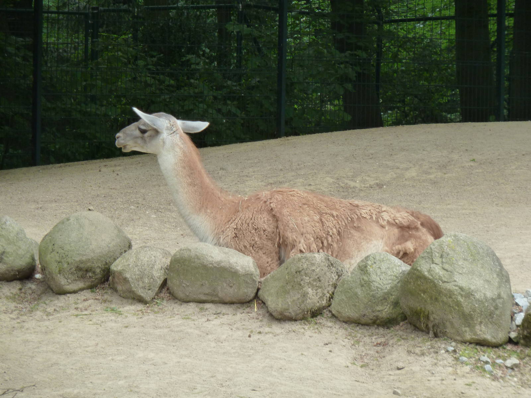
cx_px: 266
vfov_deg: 7.1
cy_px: 199
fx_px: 3221
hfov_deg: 9.4
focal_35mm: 210
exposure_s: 1/80
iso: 160
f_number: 4.6
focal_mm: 34.4
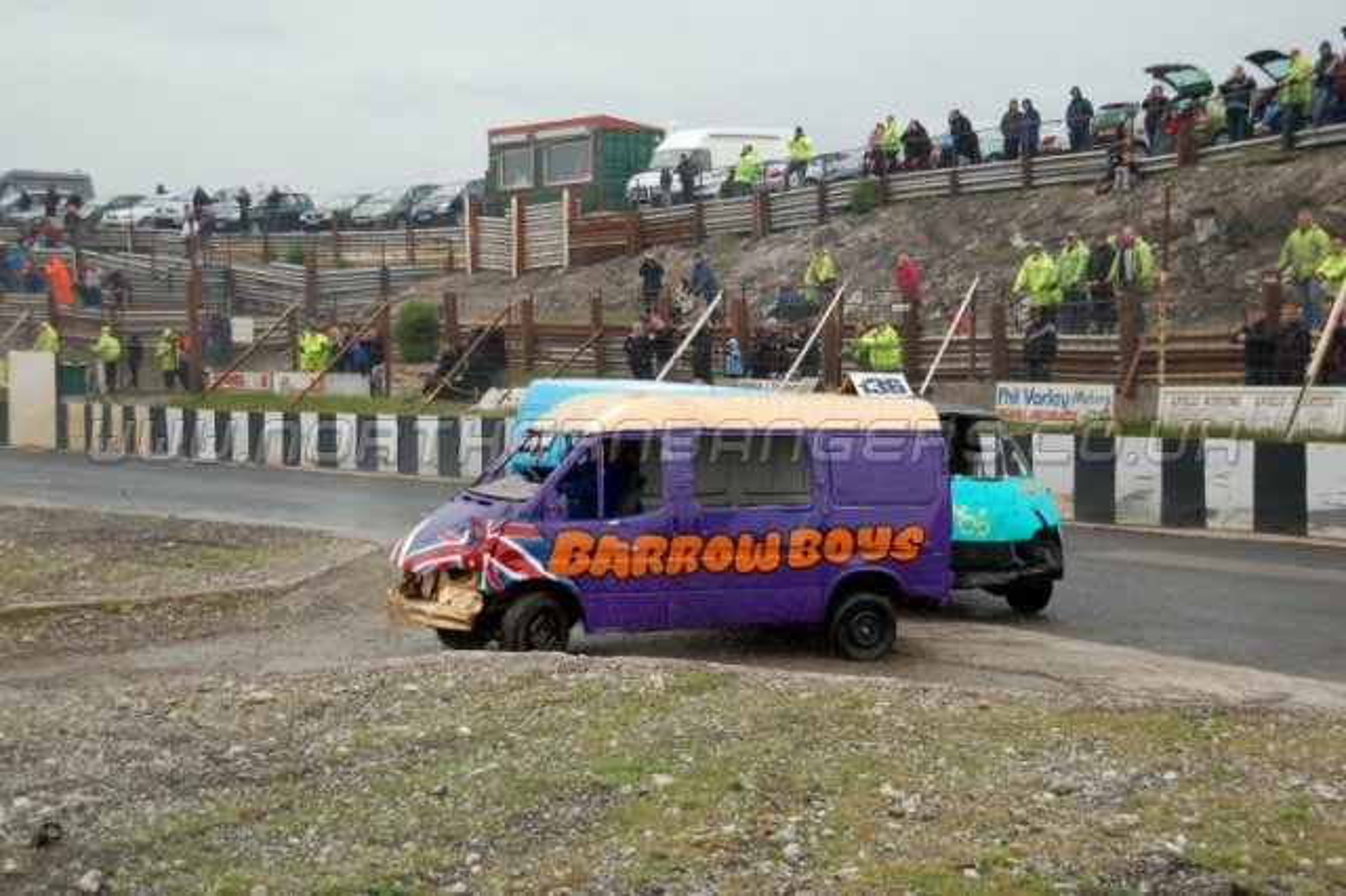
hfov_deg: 33.4
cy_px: 448
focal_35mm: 60
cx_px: 673
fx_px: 2242
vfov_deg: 22.6
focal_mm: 40
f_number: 4.8
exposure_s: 1/800
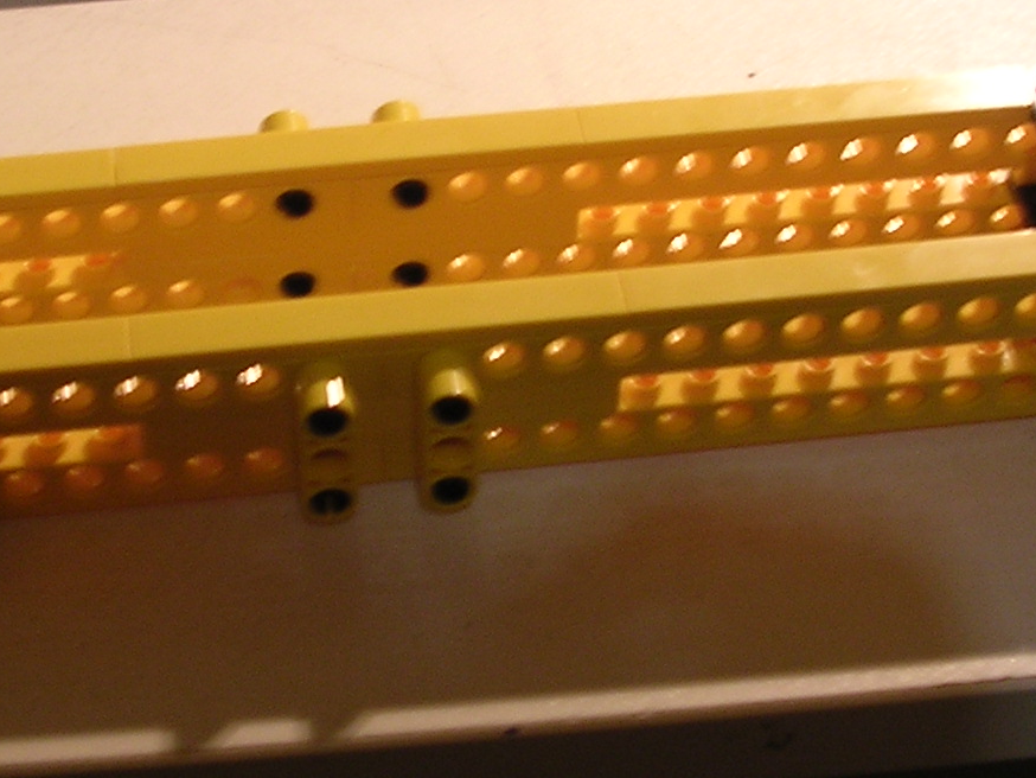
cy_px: 228
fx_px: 2664
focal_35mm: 89
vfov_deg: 16.5
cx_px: 426
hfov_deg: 22.0
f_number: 2.8
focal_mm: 5.8
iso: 100
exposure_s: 1/8.3
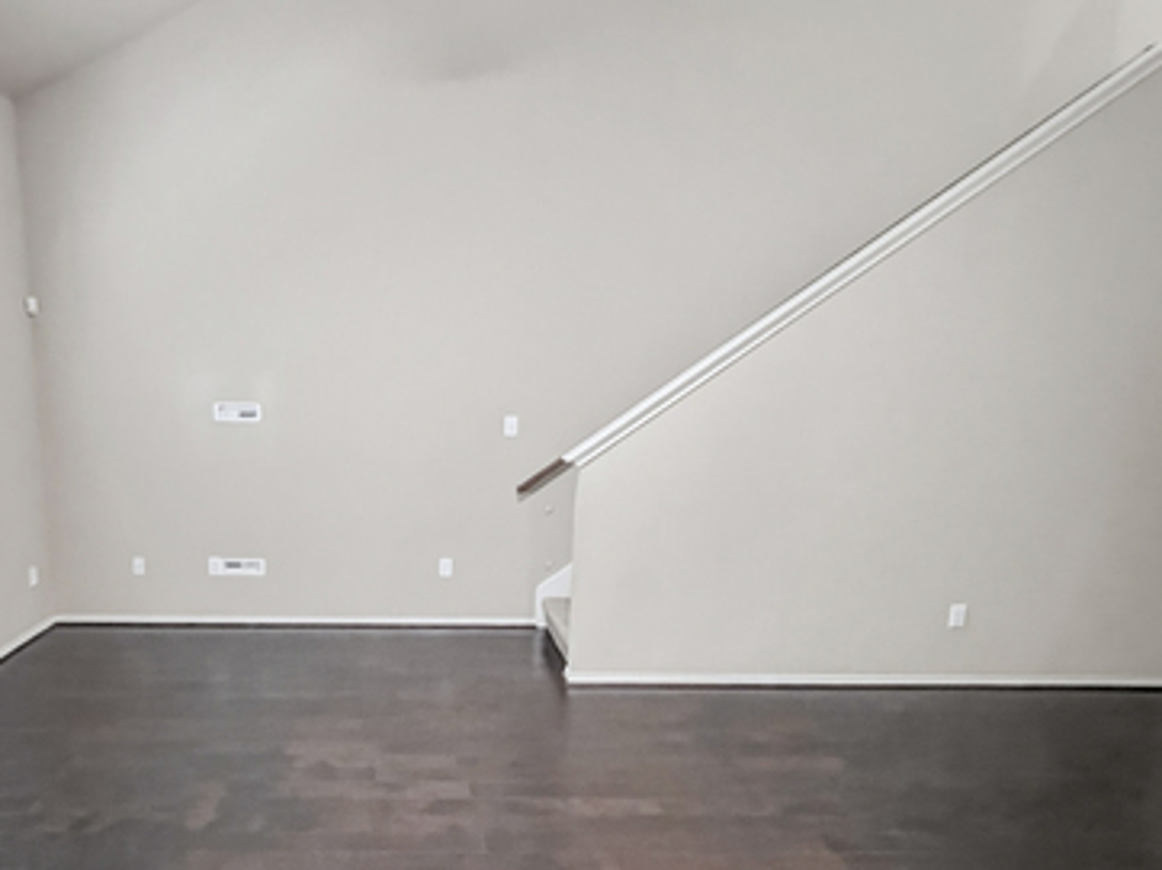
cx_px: 417
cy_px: 552
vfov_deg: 58.0
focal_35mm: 23
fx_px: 772
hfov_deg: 72.4
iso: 1250
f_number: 1.8
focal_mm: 1.6
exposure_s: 1/40
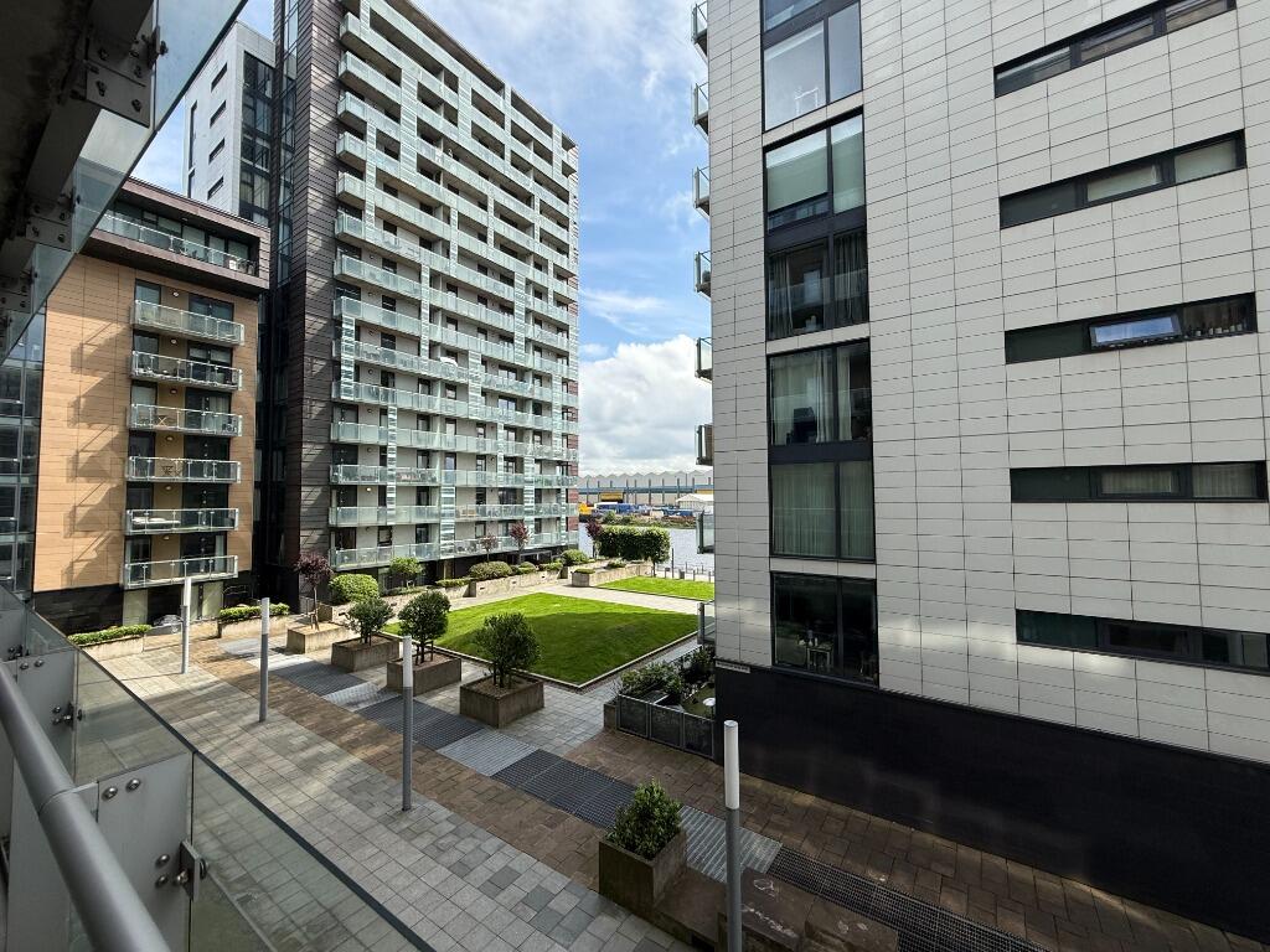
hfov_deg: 102.1
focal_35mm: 14
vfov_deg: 85.7
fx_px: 514
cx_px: 635
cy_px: 476
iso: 50
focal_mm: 2.22
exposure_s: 1/1339
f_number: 2.2
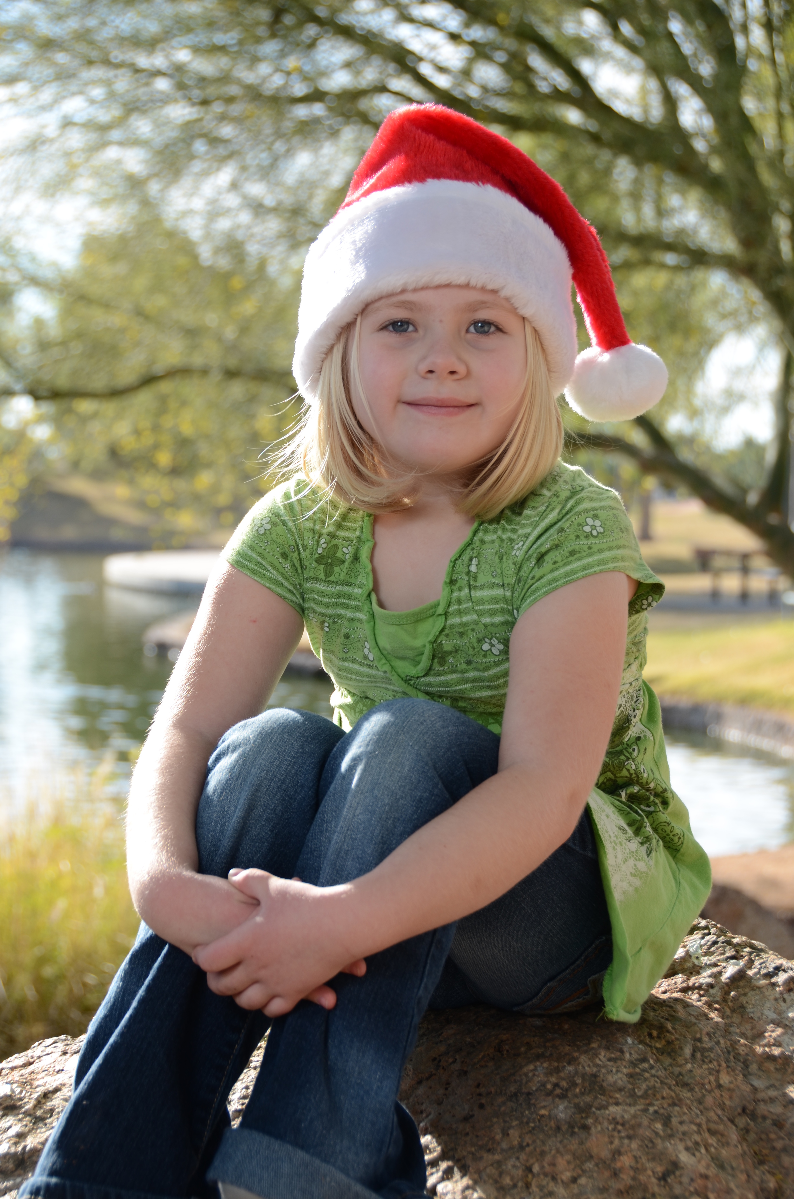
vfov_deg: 24.2
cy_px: 600
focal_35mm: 84
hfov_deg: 16.2
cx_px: 397
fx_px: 2792
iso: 100
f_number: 5.6
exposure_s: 1/200
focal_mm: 56
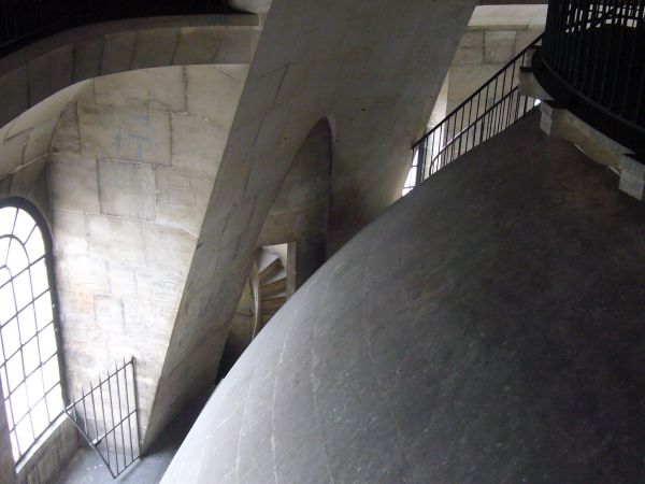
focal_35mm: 41
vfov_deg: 35.1
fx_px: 764
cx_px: 322
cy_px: 242
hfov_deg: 45.8
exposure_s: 1/13
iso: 200
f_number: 2.9
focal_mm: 4.9
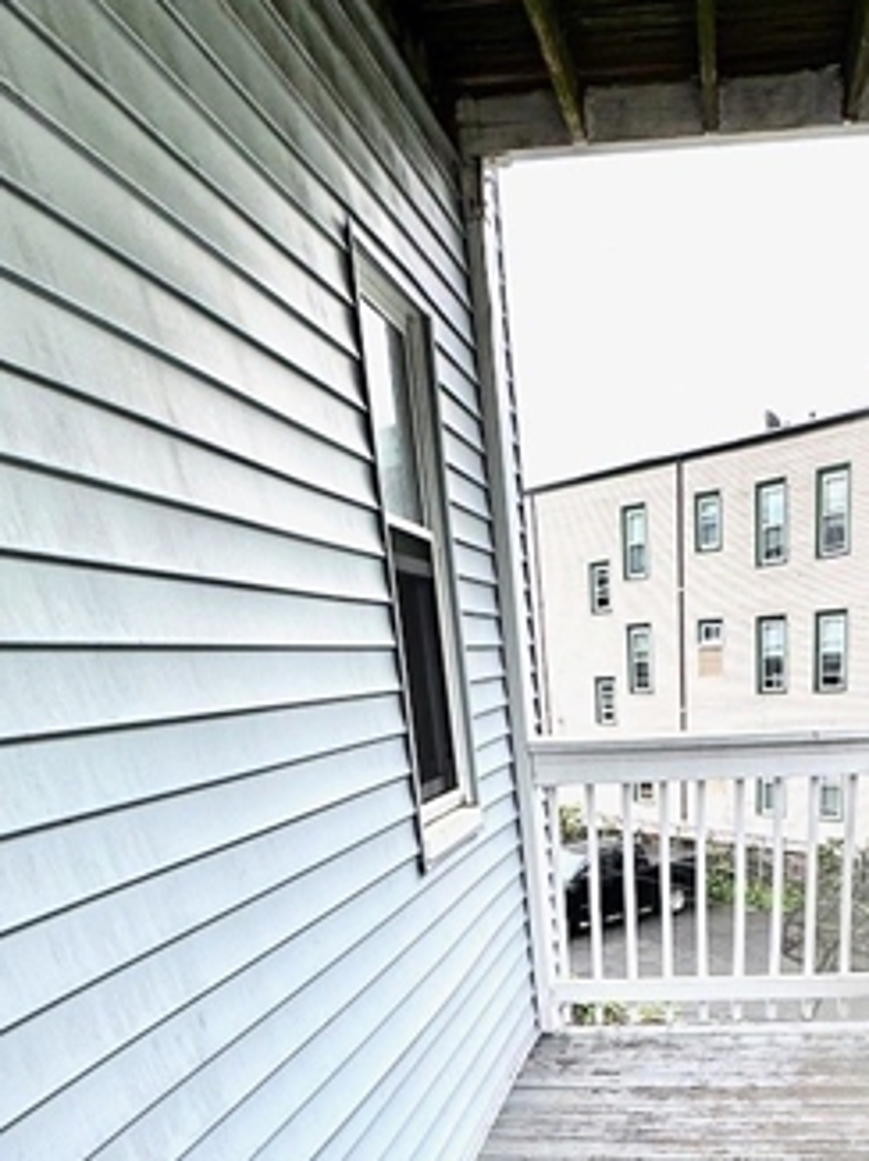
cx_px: 634
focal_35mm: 33
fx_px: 1106
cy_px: 1093
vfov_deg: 48.2
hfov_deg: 41.8
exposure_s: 1/289
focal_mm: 2.22
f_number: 2.2
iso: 40
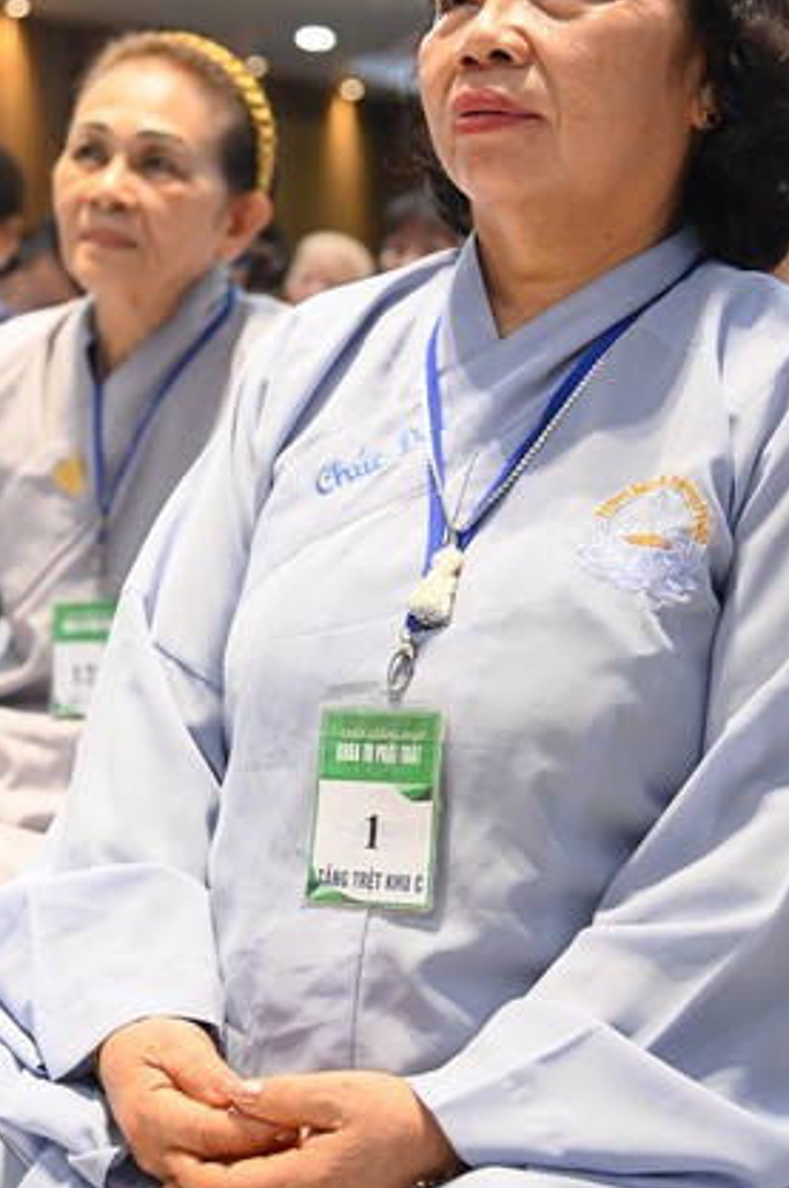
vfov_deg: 26.0
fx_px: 2570
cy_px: 490
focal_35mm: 78
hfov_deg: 17.5
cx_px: 410
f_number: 4
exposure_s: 1/160
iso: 4000
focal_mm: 50
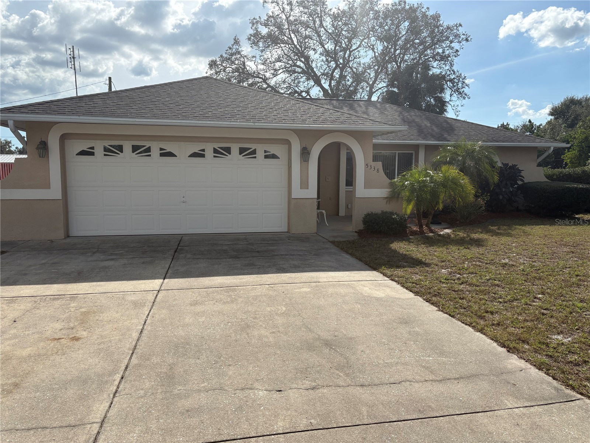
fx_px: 443
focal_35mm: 26
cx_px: 295
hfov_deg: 67.3
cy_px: 222
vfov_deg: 53.1
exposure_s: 1/4950
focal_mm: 5.96
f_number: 1.6
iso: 50
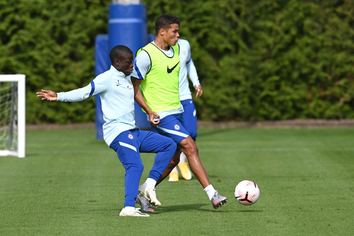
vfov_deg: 3.4
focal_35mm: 400
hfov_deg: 5.2
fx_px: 3934
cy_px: 118
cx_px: 177
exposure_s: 1/2000
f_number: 5
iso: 320
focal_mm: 400
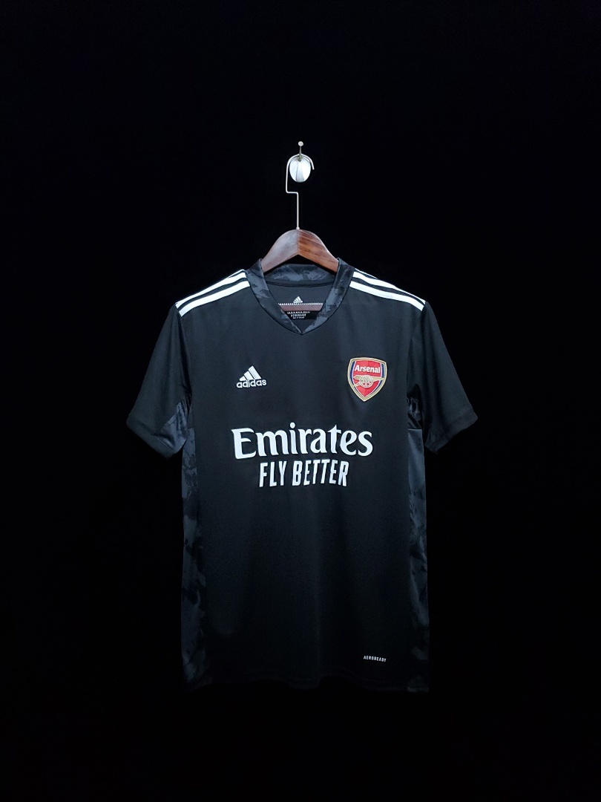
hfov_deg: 53.1
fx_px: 602
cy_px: 401
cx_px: 300
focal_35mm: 26
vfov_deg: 67.3
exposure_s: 1/60
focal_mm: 4.3
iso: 400
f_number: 1.5
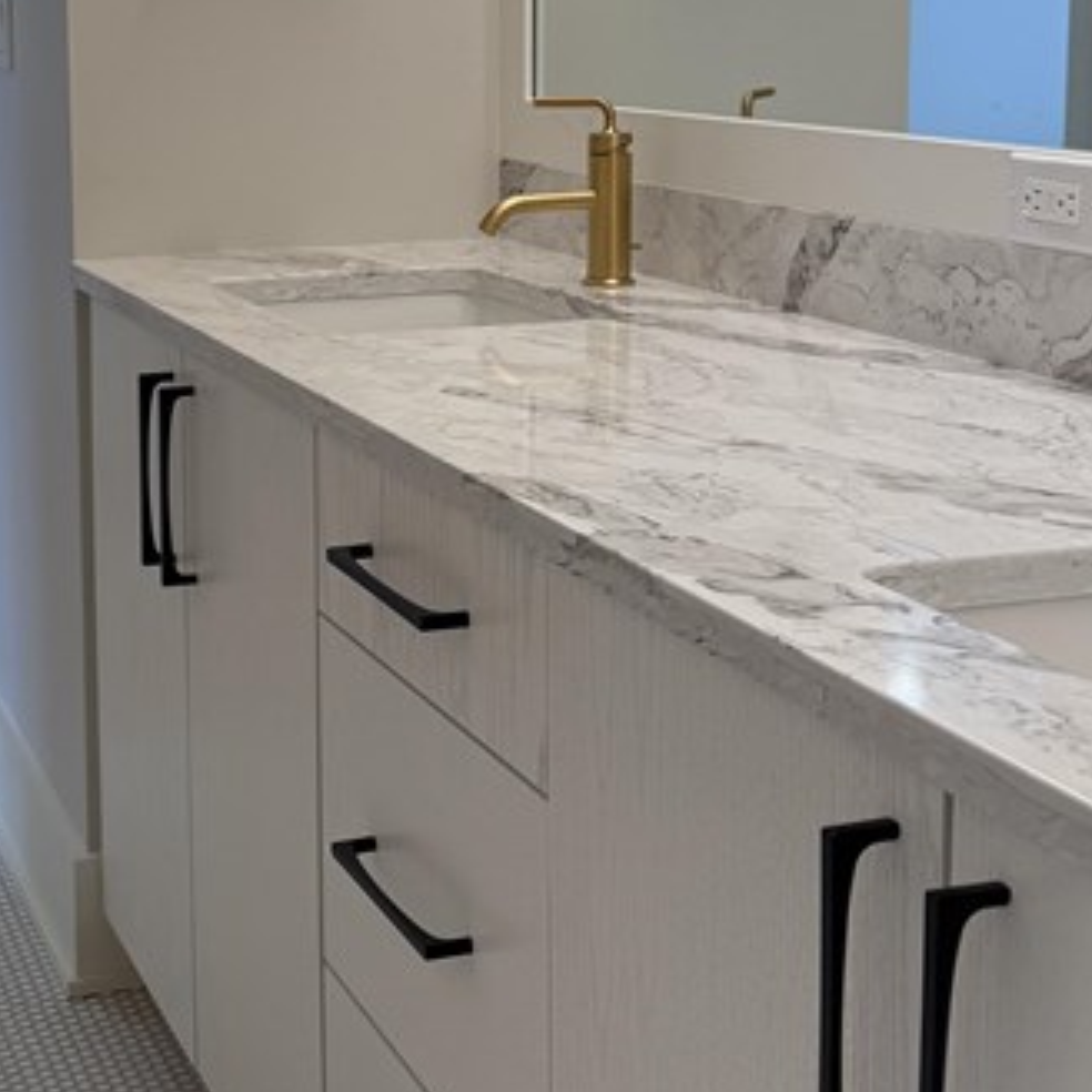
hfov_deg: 27.2
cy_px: 310
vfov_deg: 27.4
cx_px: 216
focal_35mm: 62
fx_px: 2213
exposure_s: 1/232
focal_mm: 6.76
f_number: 1.78
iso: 100
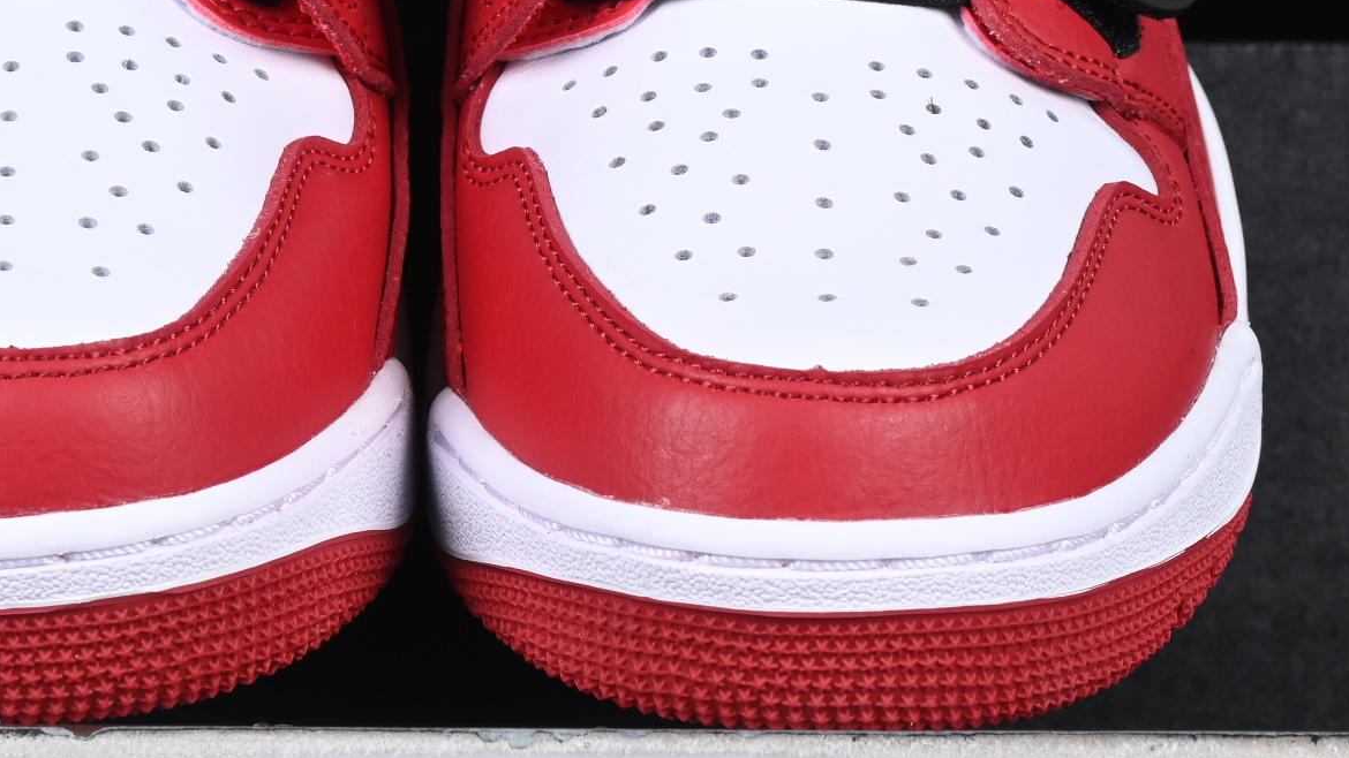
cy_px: 81
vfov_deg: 6.5
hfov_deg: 11.5
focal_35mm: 187
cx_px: 459
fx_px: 6689
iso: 160
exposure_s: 1/80
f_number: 8
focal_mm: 50
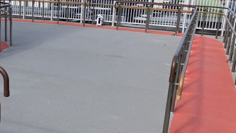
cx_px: 44
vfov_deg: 20.9
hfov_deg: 35.3
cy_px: 96
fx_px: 357
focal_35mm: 57
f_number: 1.8
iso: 32
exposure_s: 1/1350
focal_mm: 3.99
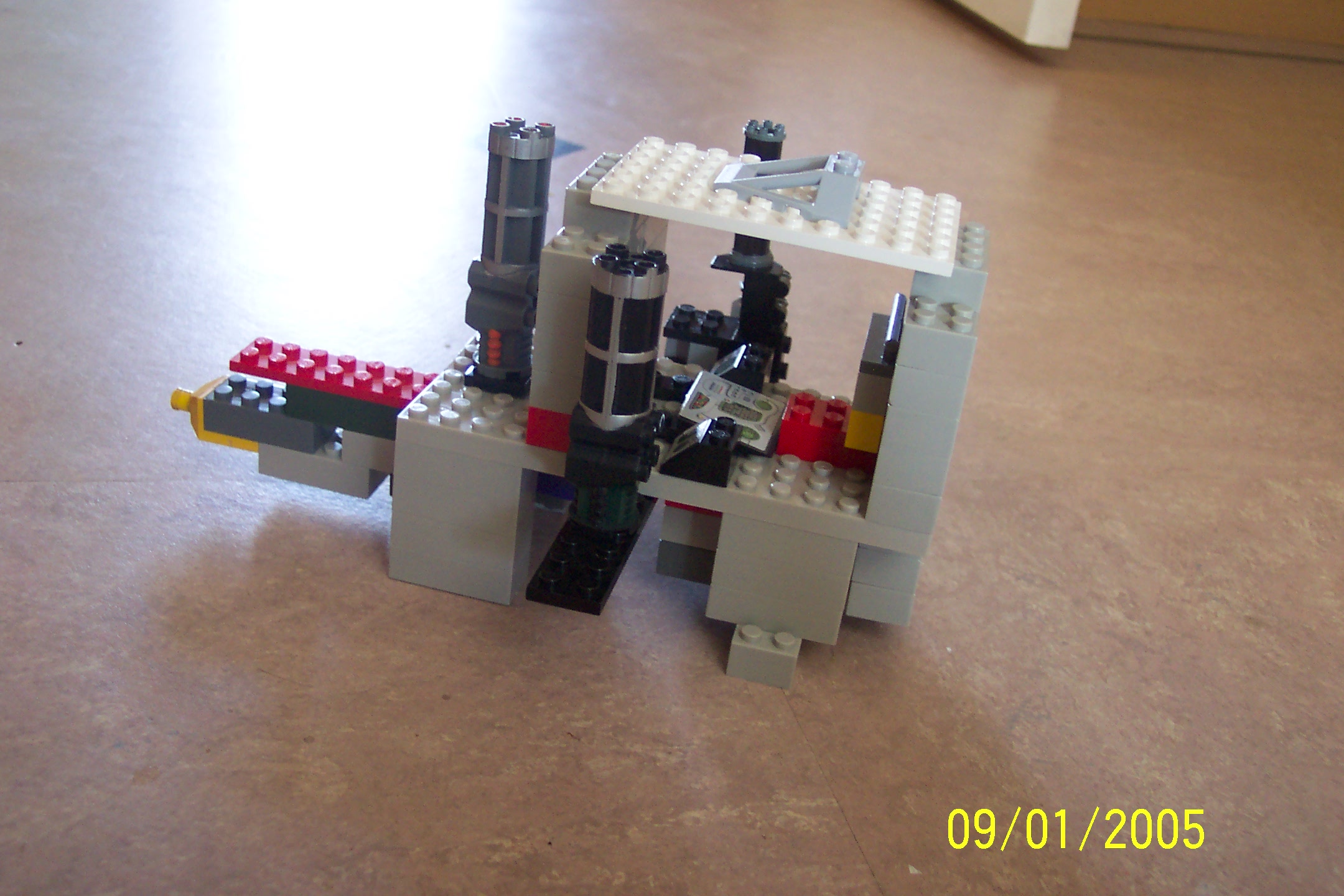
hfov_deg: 50.7
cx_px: 672
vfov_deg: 35.1
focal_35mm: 38
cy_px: 448
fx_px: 1419
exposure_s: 1/15
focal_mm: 8
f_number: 2.8
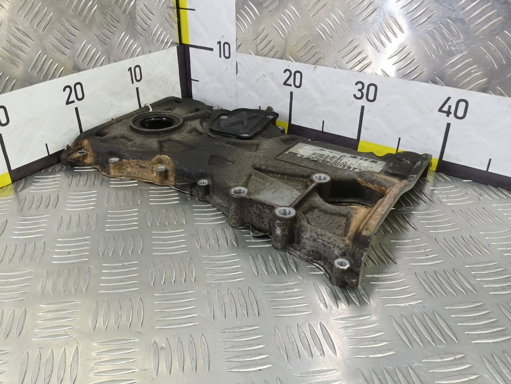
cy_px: 190
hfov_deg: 69.3
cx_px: 236
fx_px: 369
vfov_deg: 54.9
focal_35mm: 25
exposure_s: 1/50
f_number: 1.6
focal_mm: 4.11
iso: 165
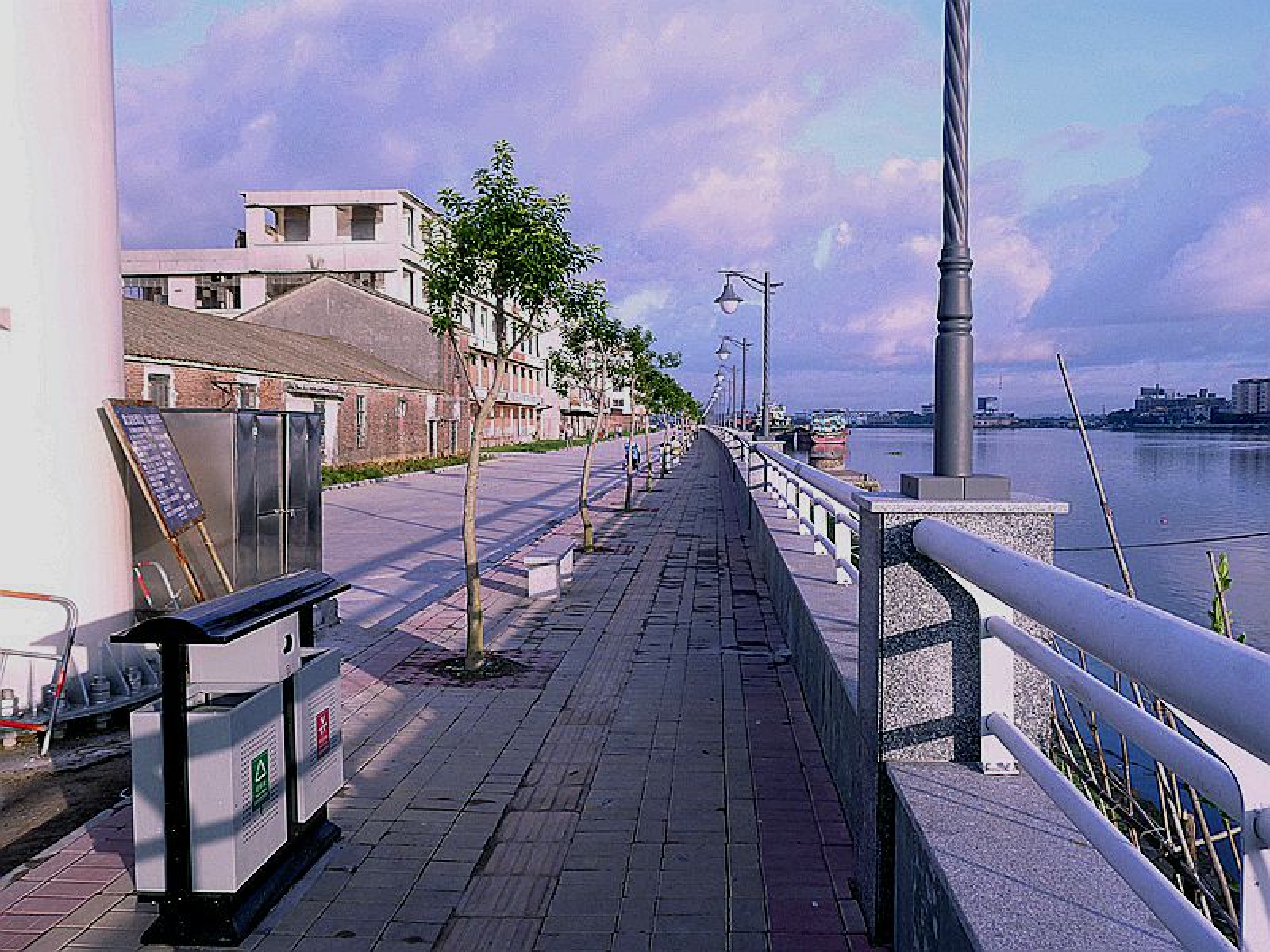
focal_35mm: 27
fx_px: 991
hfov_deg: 65.3
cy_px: 476
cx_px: 635
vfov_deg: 51.4
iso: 80
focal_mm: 4.8
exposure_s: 1/200
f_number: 3.4
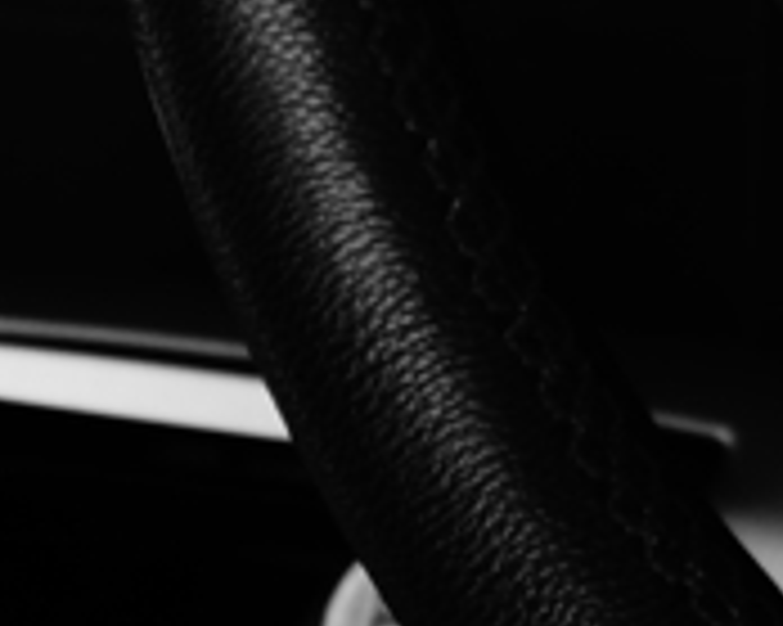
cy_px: -734
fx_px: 3590
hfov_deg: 10.9
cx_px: 1750
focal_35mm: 155
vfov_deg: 9.2
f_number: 3.2
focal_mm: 10.4
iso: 125
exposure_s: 1/80
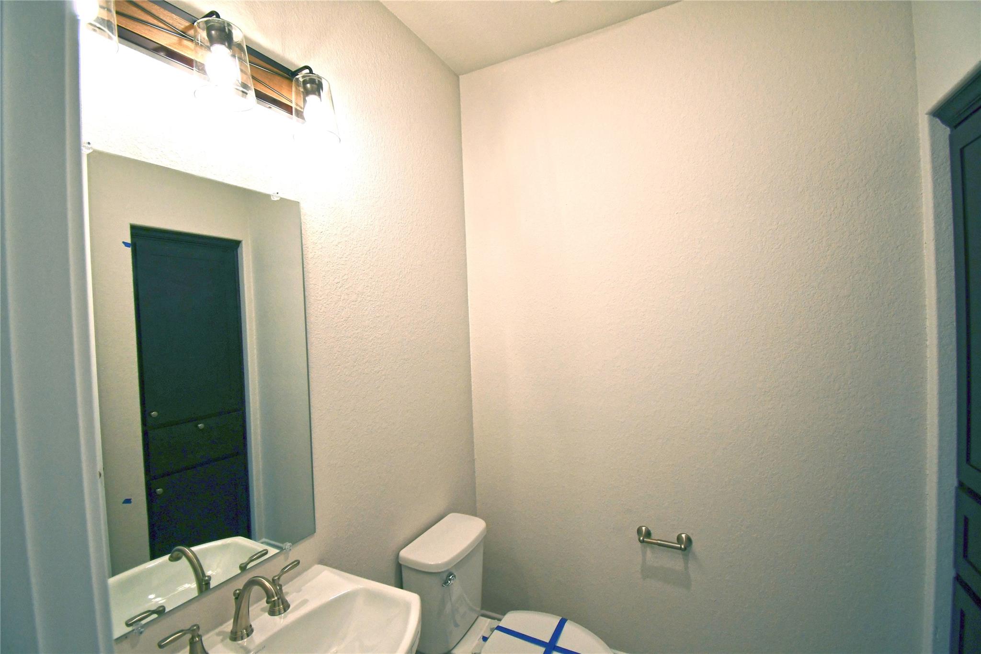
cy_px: 327
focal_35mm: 15
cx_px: 490
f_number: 4.5
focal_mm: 10
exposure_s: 1/250
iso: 800
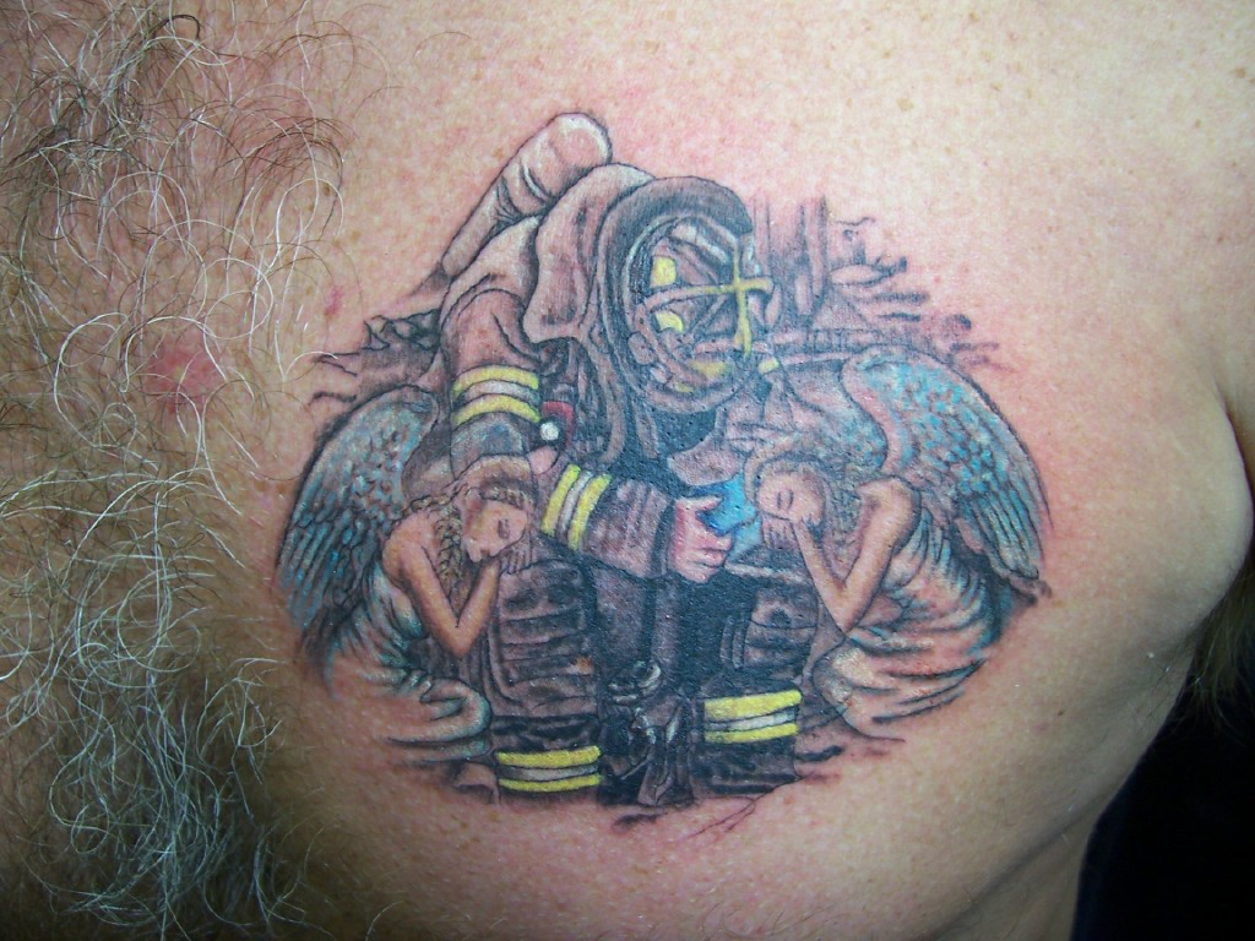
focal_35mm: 34
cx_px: 628
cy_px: 470
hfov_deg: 54.0
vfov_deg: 41.8
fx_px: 1233
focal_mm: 5.6
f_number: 2.7
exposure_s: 1/30
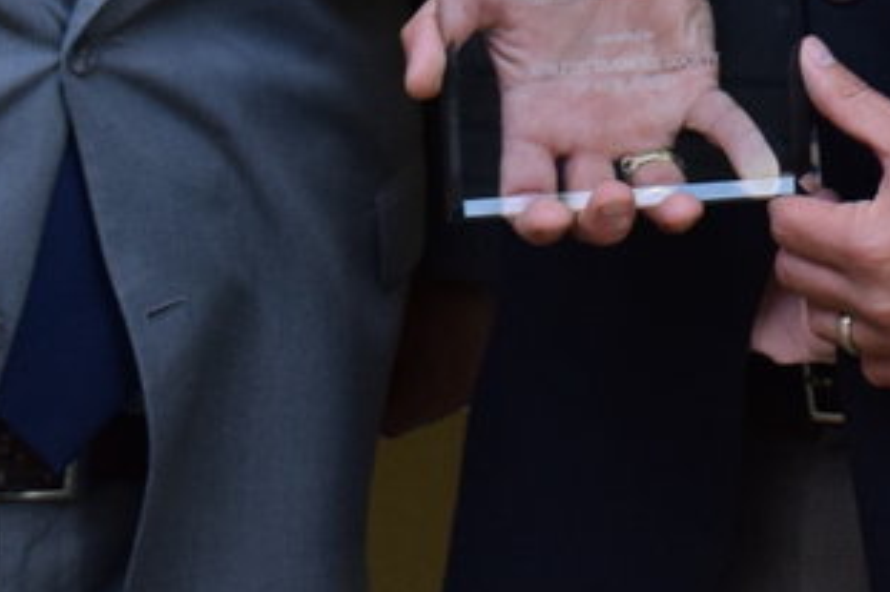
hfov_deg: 12.2
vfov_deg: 7.9
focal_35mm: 166
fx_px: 4112
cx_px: 919
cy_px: -578
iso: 1000
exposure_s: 1/60
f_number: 3.8
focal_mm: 23
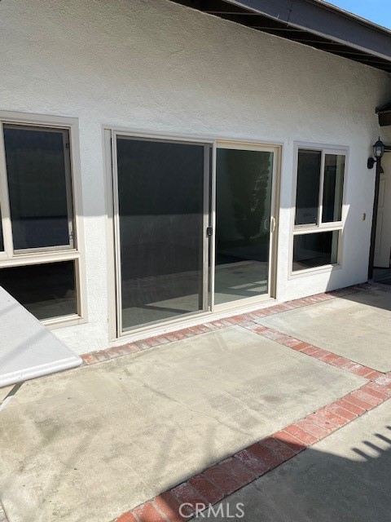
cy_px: 261
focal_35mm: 26
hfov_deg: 53.1
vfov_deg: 67.3
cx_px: 196
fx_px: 392
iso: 32
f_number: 1.8
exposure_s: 1/4115
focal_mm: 4.25
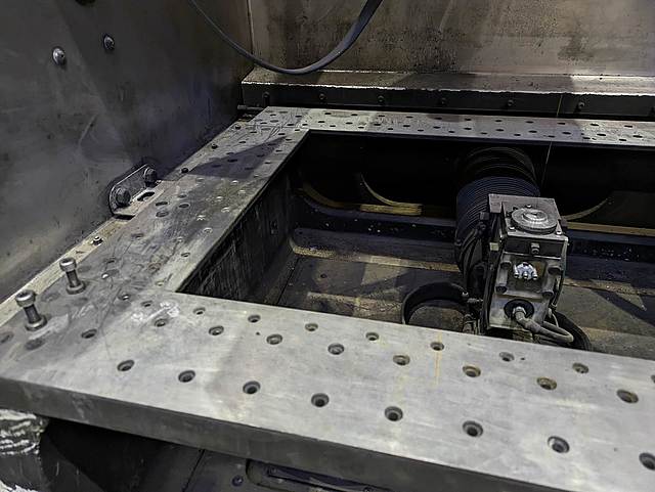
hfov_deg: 69.4
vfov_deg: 54.9
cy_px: 246
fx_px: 473
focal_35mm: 25
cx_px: 328
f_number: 1.89
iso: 246
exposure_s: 1/50
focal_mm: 5.43
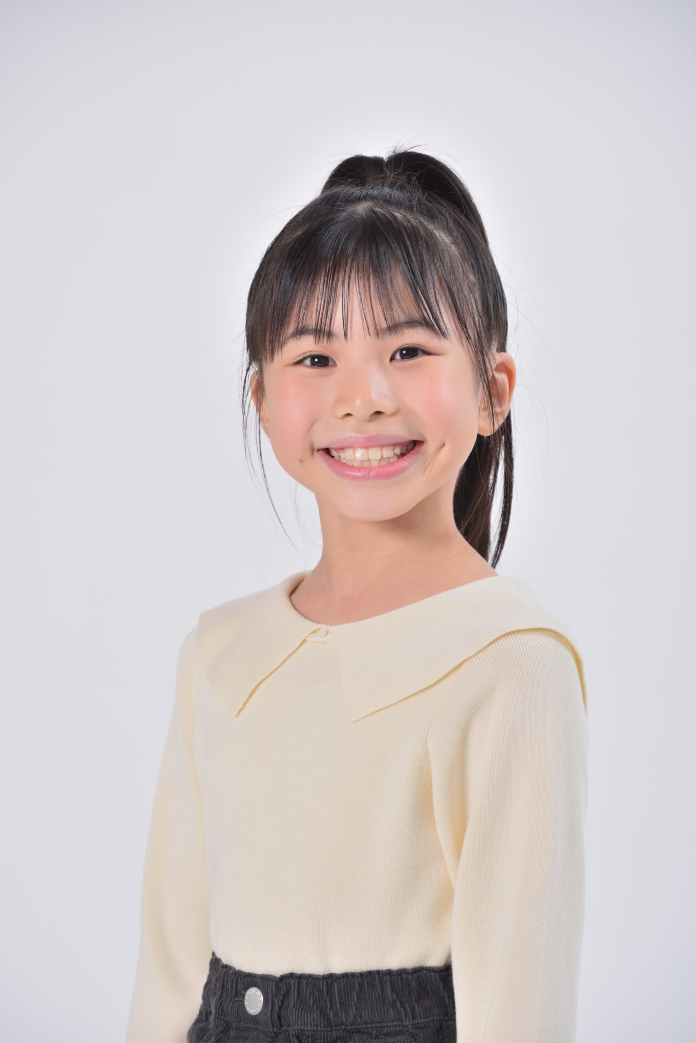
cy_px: 522
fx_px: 5504
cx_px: 348
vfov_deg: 10.8
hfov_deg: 7.2
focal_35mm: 190
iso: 200
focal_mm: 190
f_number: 8
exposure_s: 1/160
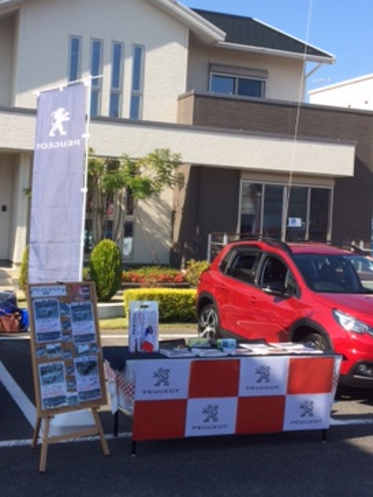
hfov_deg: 28.5
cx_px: 154
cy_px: 214
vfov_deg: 37.4
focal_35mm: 51
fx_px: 733
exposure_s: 1/1244
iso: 32
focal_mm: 4.15
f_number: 2.2
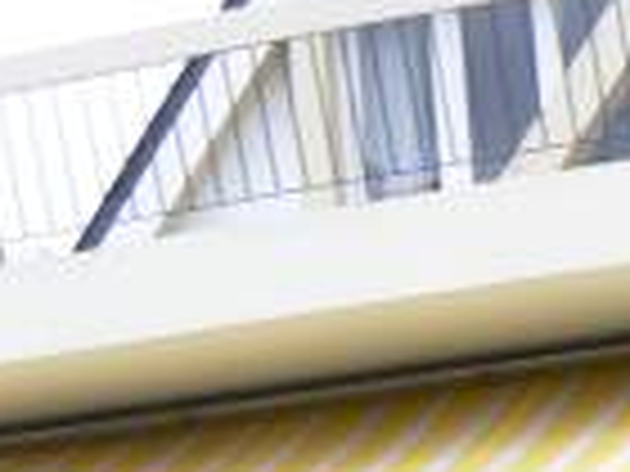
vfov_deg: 9.1
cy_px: 899
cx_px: 760
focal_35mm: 154
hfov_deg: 12.5
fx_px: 2803
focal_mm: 6
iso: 80
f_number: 5.6
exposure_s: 1/200
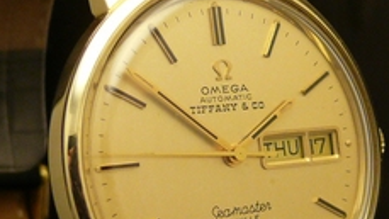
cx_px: 204
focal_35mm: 74
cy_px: 162
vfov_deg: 16.3
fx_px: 764
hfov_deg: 28.6
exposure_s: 1/60
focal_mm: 7.8
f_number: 3.2
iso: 100
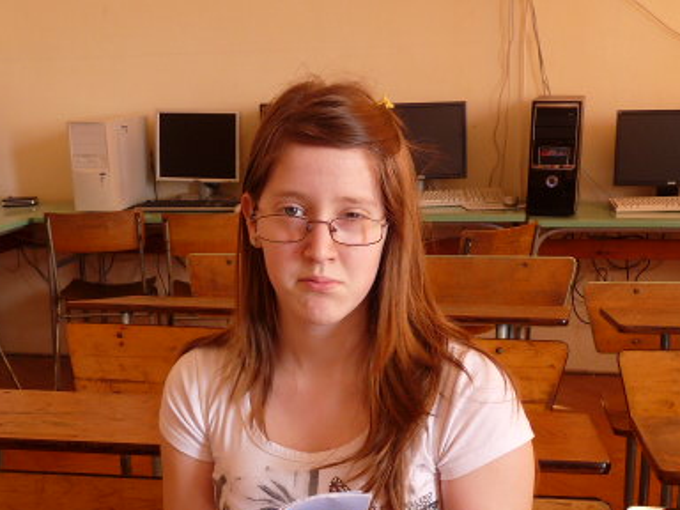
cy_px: 381
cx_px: 312
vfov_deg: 28.7
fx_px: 982
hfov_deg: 38.2
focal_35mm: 50
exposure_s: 1/50
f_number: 2.8
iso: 100
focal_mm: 4.8
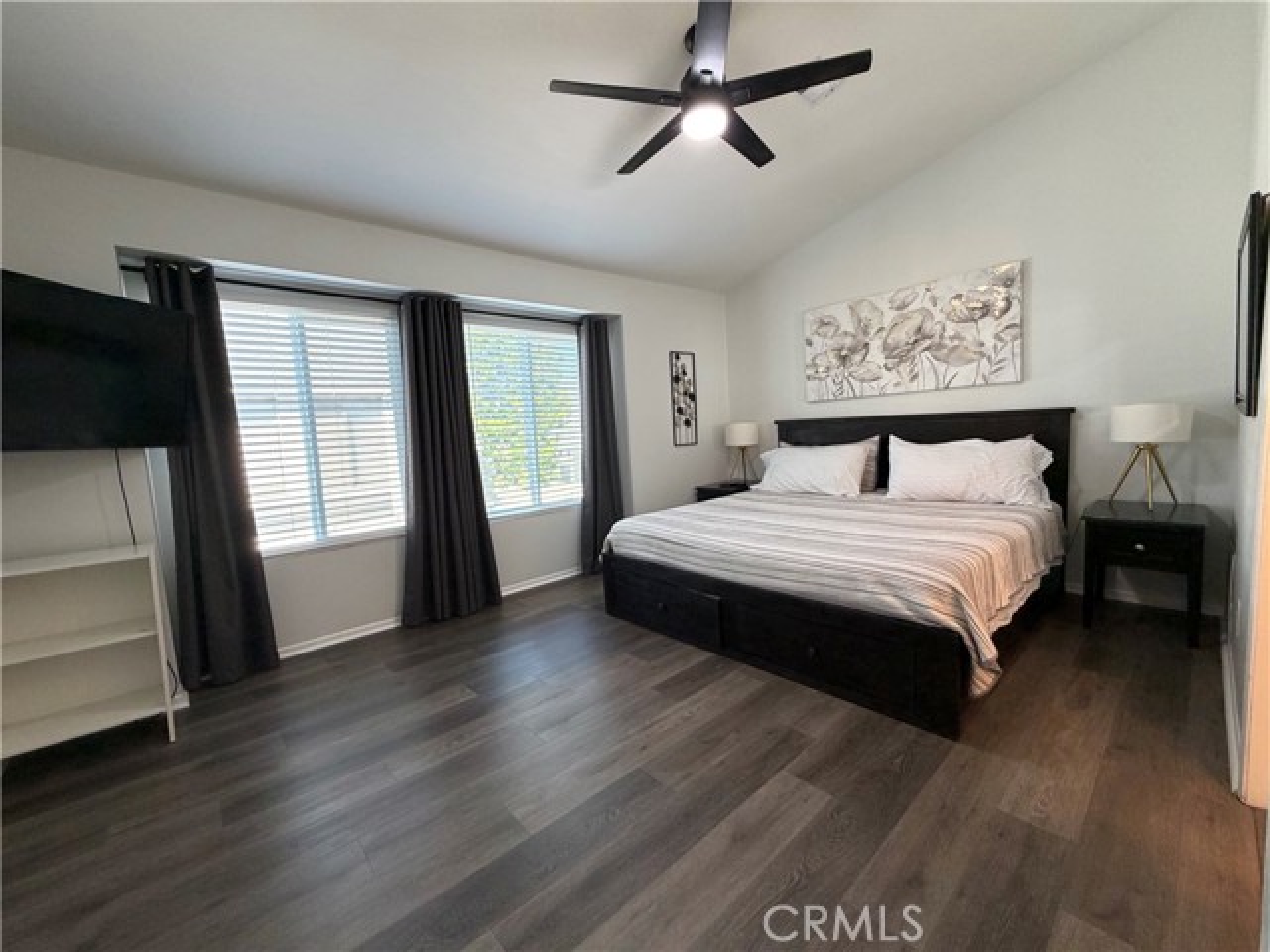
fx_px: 514
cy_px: 476
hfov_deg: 102.1
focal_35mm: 14
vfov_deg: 85.7
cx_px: 635
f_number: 2.2
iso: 160
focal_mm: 2.22
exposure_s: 1/60
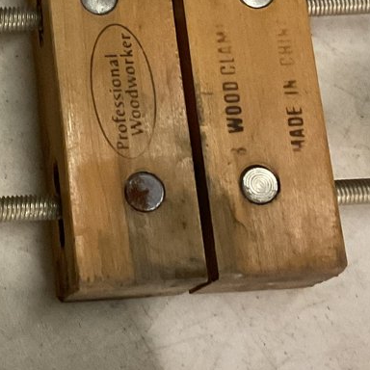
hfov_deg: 16.7
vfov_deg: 17.2
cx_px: -36
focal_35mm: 101
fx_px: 1221
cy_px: 141
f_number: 1.8
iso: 250
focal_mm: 3
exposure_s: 1/60
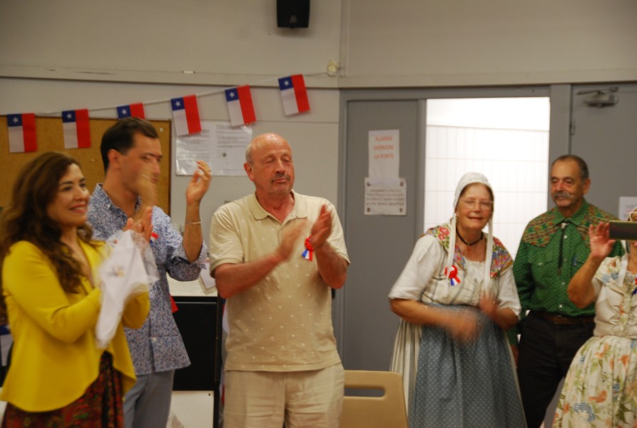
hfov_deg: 18.1
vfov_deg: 12.2
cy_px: 214
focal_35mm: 112
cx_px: 318
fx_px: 1995
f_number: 5.3
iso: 400
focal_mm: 75
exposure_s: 1/20
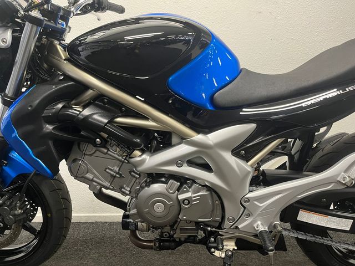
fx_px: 267
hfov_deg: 67.3
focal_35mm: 26
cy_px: 133
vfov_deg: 53.1
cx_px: 178
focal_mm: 5.1
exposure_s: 1/50
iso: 200
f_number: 1.6
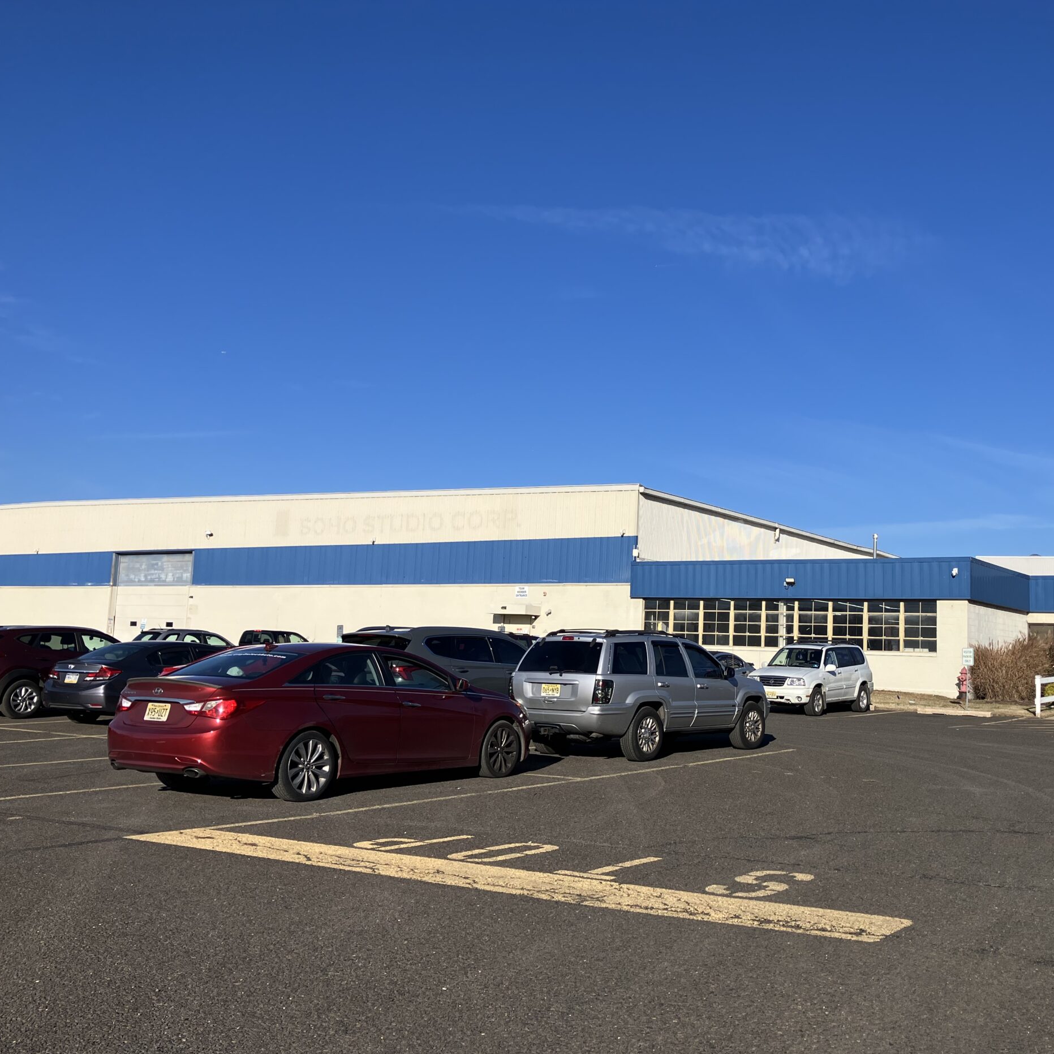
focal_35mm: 34
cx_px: 665
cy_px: 534
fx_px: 1171
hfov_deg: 48.0
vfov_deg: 48.4
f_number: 1.8
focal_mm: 3.99
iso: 32
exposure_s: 1/3040
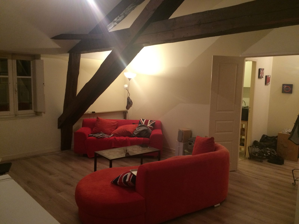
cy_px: 112
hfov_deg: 61.7
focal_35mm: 29
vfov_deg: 48.2
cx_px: 150
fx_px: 250
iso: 250
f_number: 2.2
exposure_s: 1/24
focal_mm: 4.15
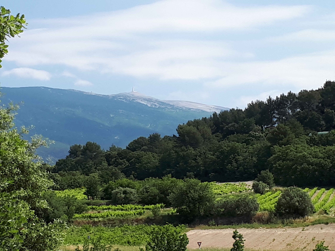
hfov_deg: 65.3
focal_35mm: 27
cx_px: 168
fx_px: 261
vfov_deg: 51.4
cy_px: 126
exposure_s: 1/1684
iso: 40
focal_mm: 3.6
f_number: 1.9
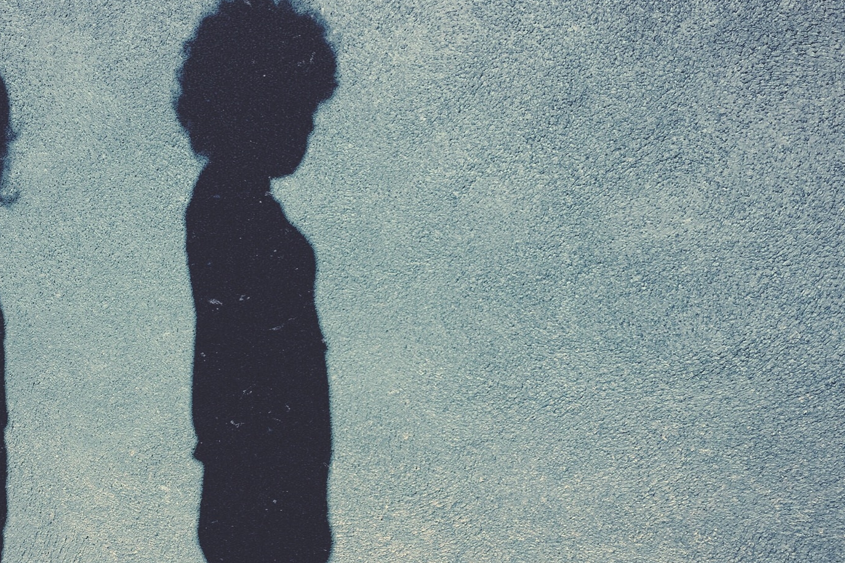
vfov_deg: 29.6
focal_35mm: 45
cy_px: 387
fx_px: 1056
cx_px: 279
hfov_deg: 43.0
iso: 32
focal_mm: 4.15
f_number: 2.2
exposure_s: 1/732
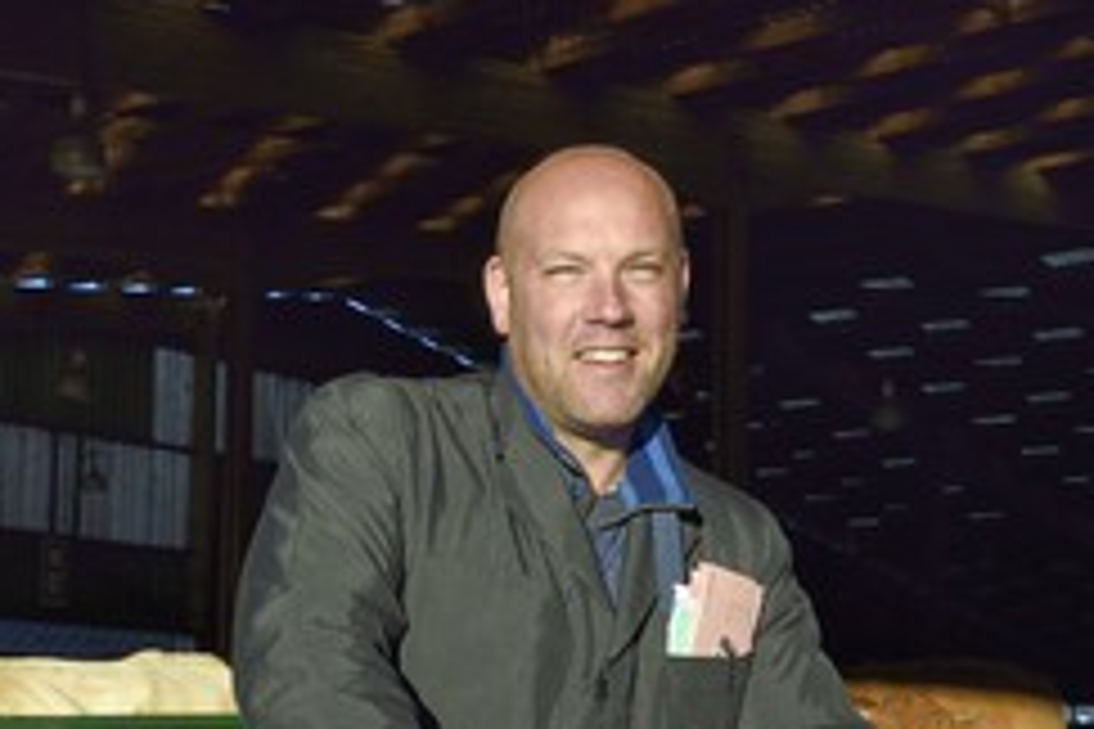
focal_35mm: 69
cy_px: 594
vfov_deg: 19.5
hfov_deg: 28.8
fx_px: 2097
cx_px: 275
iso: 800
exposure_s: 1/160
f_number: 16
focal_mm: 40
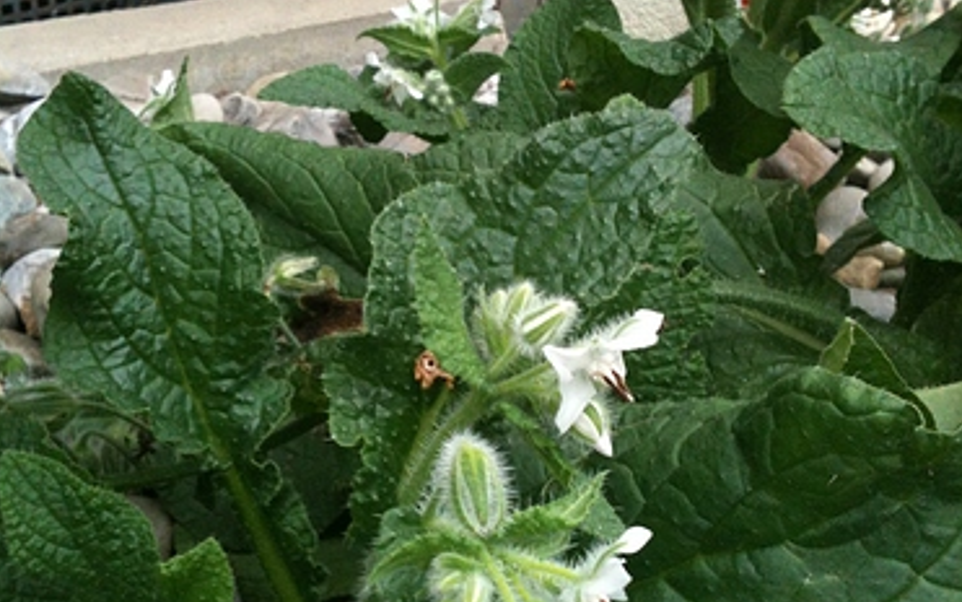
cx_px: 481
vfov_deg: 25.8
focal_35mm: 50
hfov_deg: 40.3
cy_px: 330
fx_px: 1311
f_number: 2.8
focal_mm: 3.85
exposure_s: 1/120
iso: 125
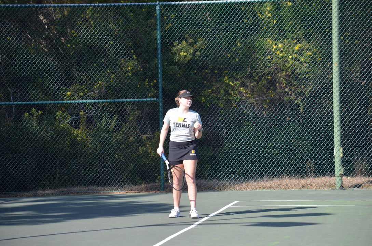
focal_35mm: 202
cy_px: 123
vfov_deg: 6.8
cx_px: 186
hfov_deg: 10.2
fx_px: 2088
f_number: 5.6
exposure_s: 1/500
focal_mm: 135
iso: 200
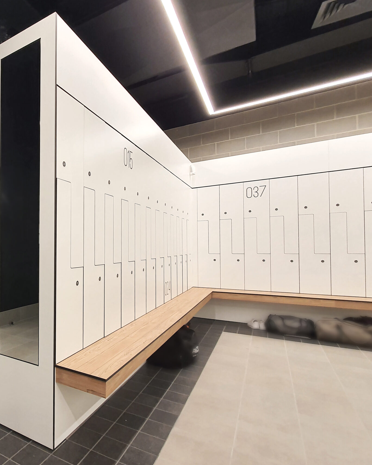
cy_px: 238
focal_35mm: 19
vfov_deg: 83.3
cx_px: 57
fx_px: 261
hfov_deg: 62.5
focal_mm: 1.8
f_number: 2.2
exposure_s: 1/50
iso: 160
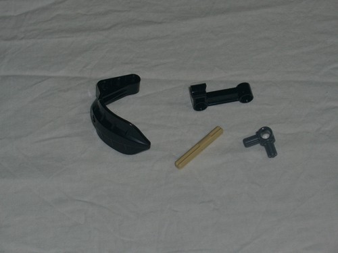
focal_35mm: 114
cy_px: 126
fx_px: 1113
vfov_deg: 13.0
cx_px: 169
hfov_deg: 17.3
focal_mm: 23.7
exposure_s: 1/30
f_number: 5.4
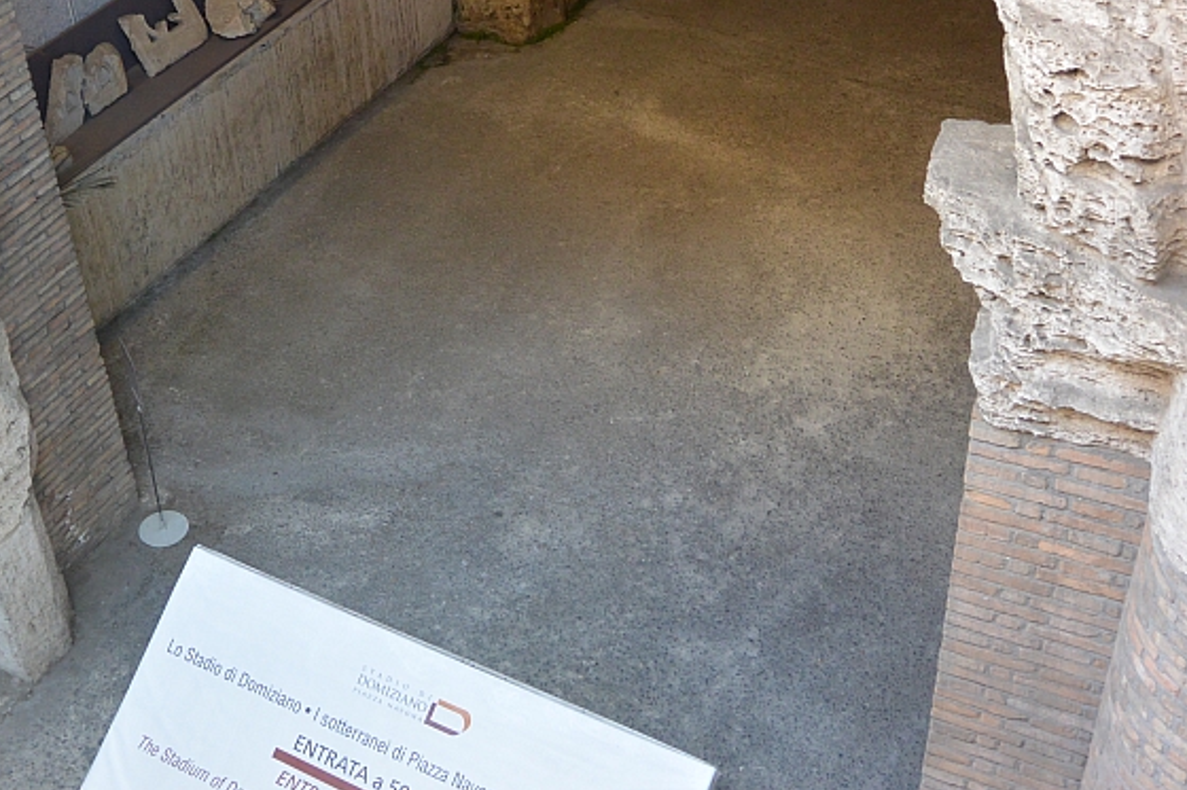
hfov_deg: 39.5
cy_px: 257
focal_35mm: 50
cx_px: 509
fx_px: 1648
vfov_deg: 26.8
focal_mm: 13.1
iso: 400
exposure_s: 1/100
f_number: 4
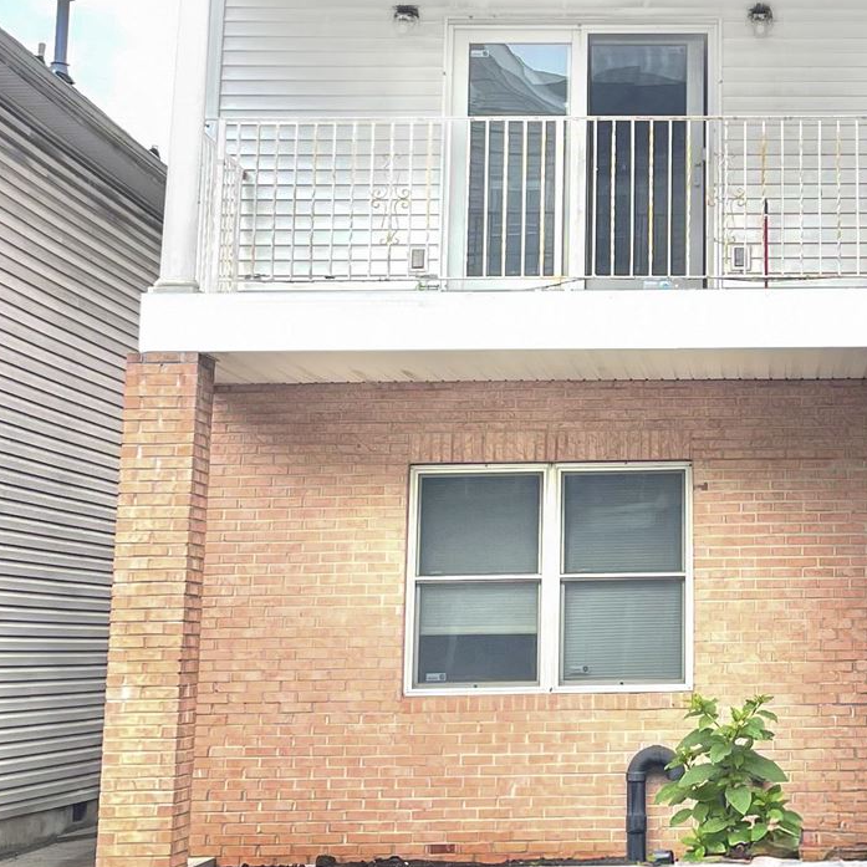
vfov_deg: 22.5
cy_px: 185
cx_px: 804
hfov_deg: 22.1
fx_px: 2154
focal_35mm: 76
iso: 50
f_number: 1.6
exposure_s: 1/730
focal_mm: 4.2
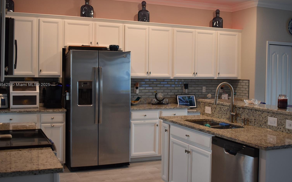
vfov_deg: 30.5
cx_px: 143
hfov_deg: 47.2
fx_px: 334
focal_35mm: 42
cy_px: 85
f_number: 4
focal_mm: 26
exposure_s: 1/60
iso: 720
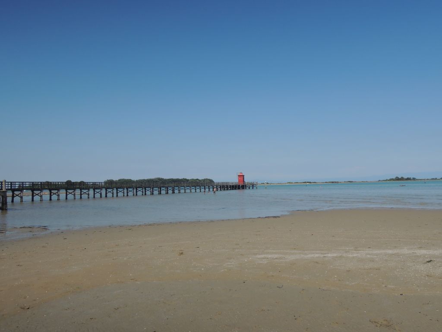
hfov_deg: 58.4
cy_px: 166
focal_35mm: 31
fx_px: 396
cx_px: 221
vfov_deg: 45.4
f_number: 4.2
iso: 100
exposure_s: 1/1250
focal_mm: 5.5
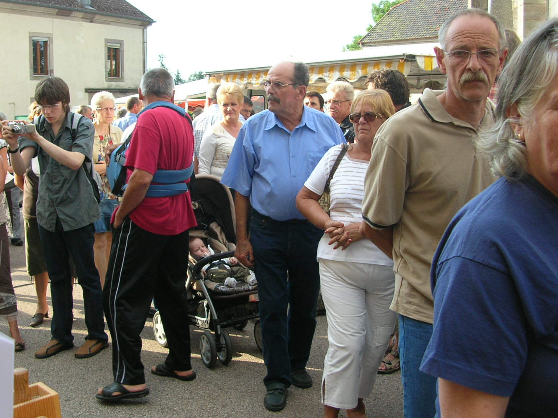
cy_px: 205
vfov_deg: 36.0
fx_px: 645
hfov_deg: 46.7
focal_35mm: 40
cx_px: 255
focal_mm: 5.8
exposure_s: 1/216
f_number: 2.8
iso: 50
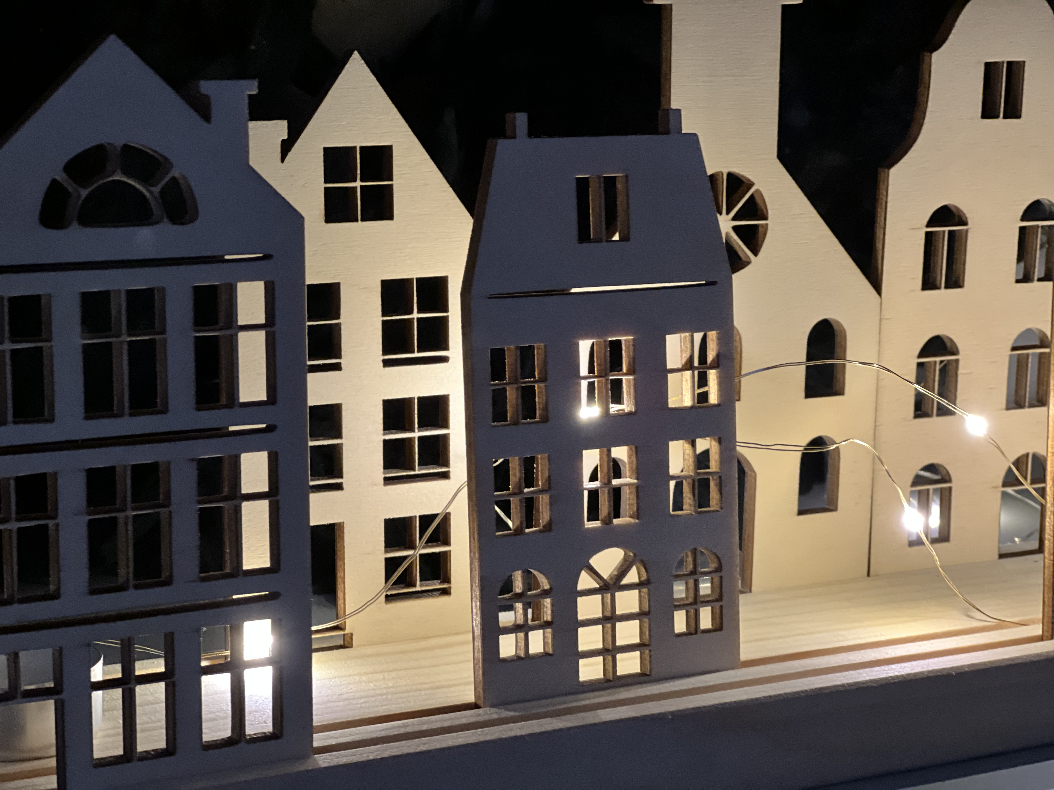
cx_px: 527
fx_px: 2345
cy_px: 395
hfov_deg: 25.3
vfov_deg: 19.1
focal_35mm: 77
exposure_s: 1/14
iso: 400
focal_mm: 9
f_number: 2.8
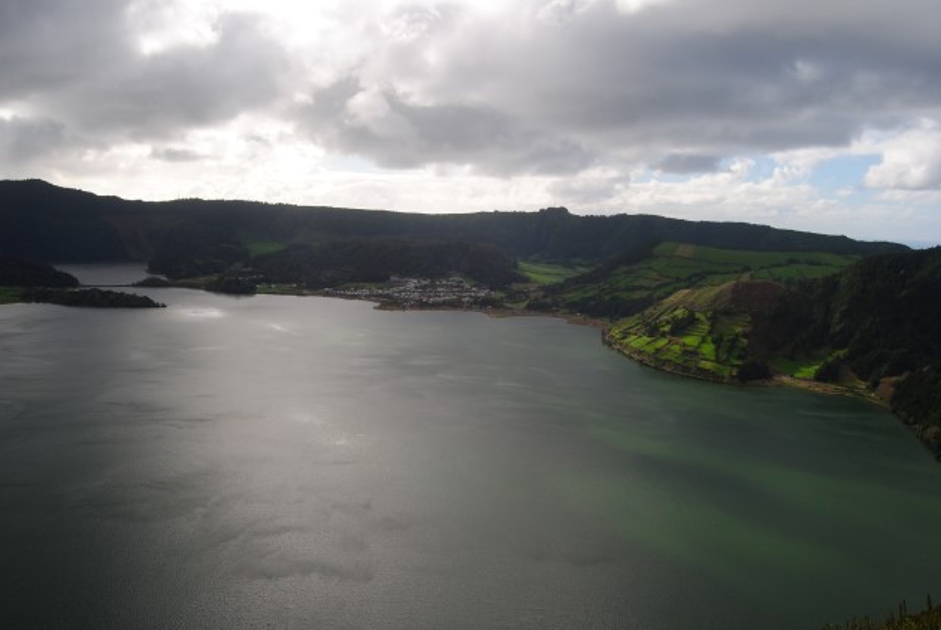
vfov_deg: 43.7
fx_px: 785
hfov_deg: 61.7
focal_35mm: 30
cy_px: 341
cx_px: 423
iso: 140
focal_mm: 18
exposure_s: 1/250
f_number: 10
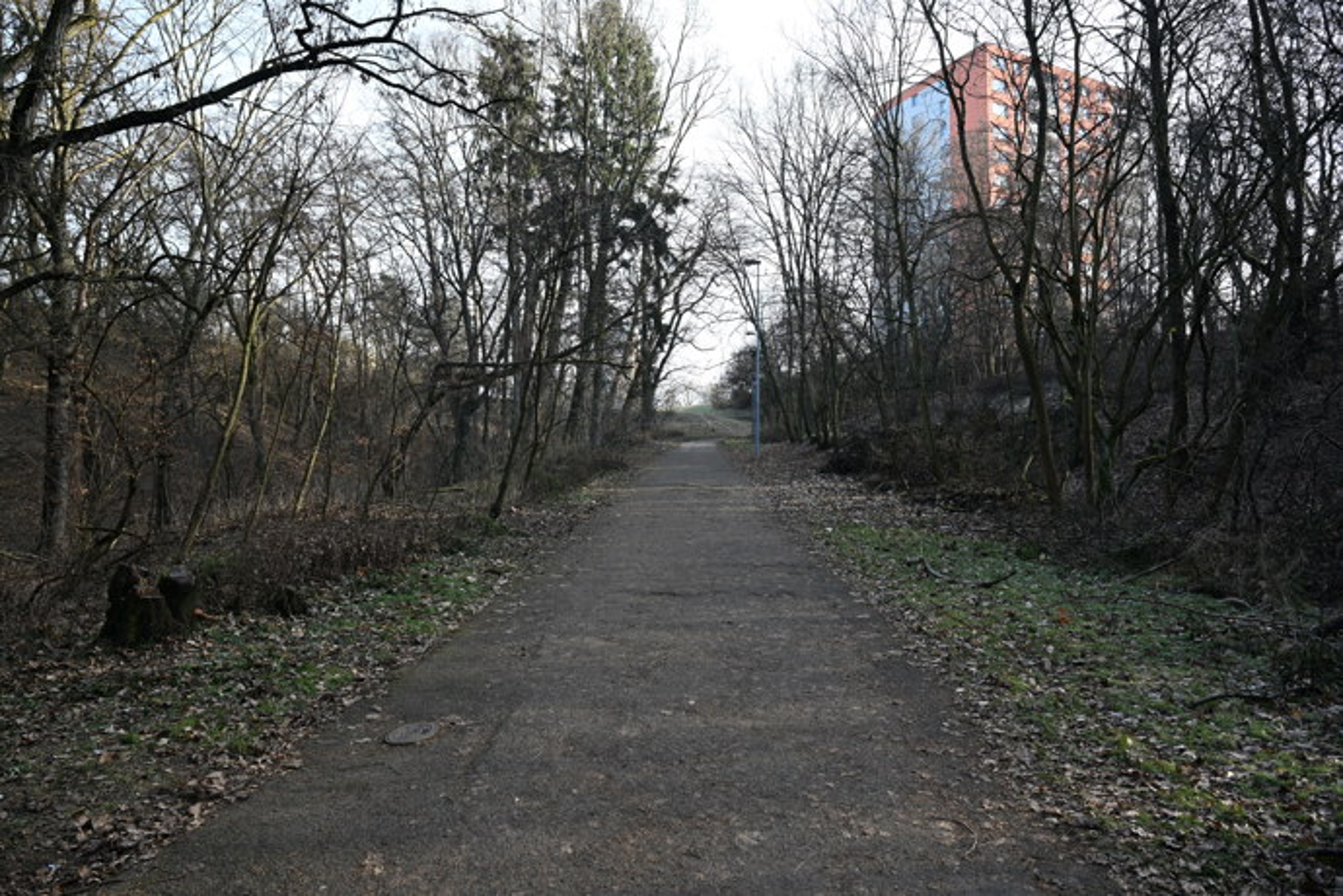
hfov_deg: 73.7
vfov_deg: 53.1
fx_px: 895
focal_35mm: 24
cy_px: 448
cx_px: 672
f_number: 5
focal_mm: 24
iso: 320
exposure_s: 1/250
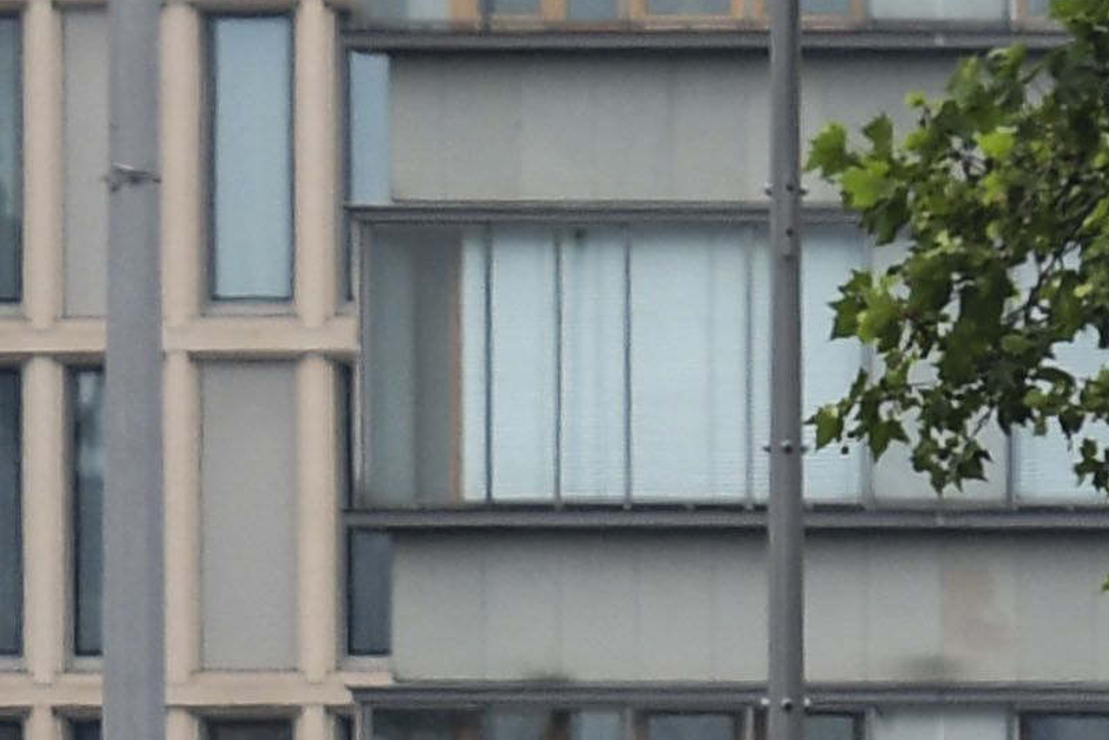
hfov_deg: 1.5
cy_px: 2126
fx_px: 41870
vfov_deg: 1.0
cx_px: -833
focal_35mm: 1359
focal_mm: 130
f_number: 3.2
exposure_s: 1/500
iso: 160
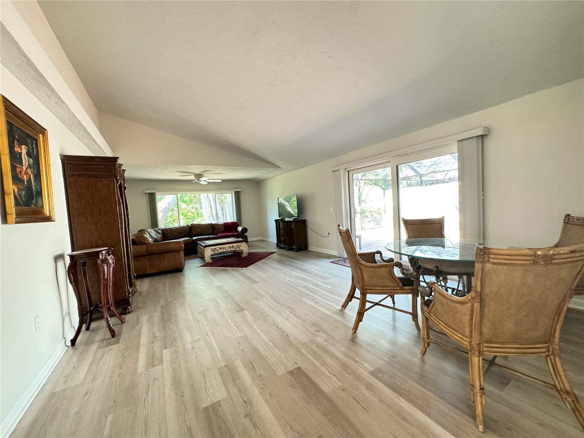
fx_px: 236
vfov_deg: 85.7
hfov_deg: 102.1
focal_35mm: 14
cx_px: 292
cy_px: 219
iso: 640
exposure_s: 1/60
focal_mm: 2.22
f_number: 2.2
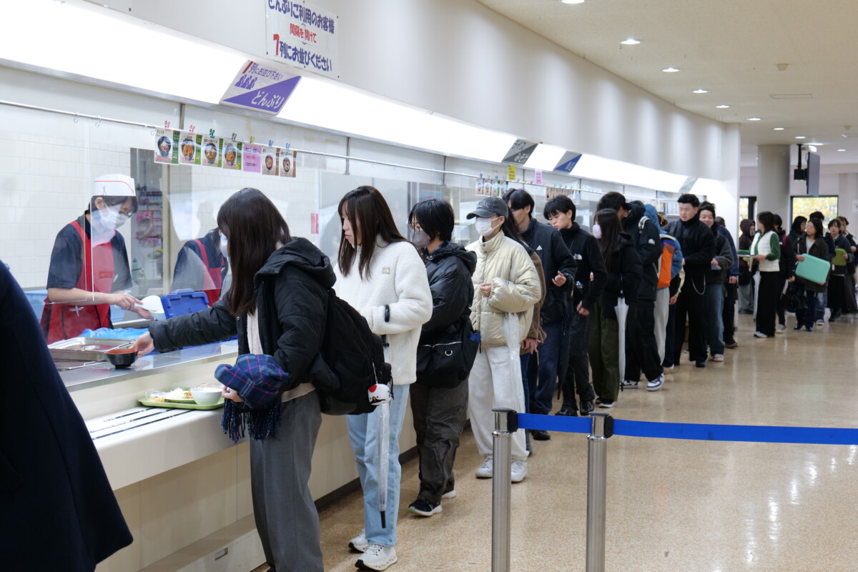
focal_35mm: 52
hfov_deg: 38.2
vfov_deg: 26.0
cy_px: 286
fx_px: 1239
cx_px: 429
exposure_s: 1/60
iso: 1600
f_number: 5.4
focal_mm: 52
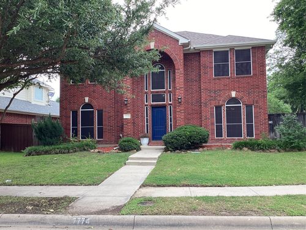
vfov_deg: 45.4
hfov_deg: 58.4
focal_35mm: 31
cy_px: 115
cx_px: 153
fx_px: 274
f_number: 2.4
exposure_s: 1/120
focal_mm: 3.3
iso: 25
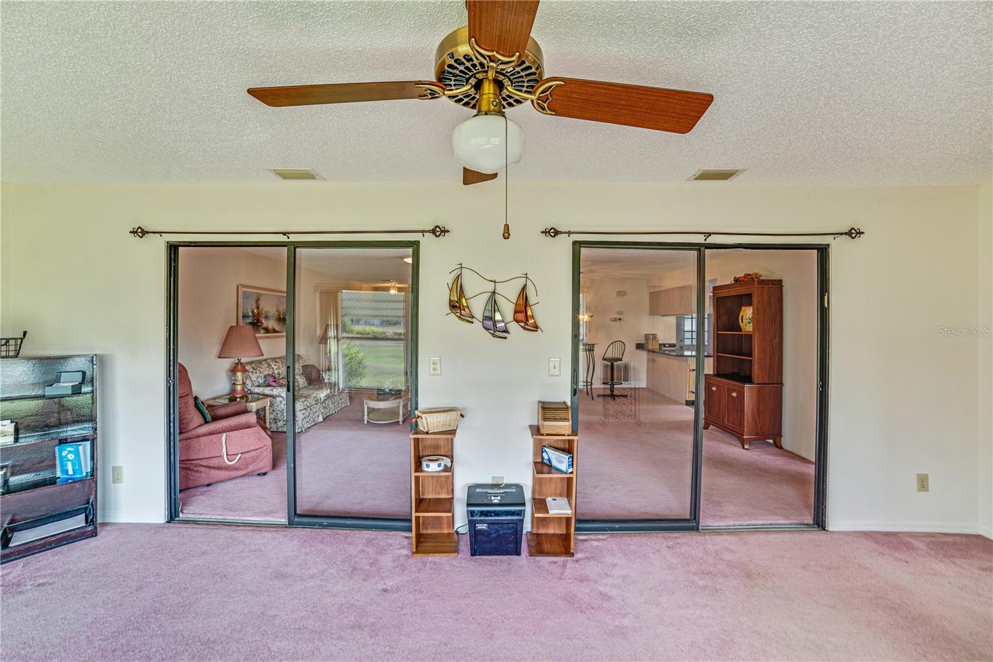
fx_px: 386
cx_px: 496
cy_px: 331
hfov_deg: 104.2
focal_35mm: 14
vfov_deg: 81.2
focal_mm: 14
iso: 160
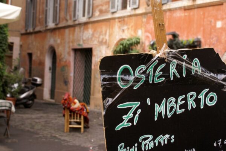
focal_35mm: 68
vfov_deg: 20.2
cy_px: 76
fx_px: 424
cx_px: 113
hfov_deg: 29.8
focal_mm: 45
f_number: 5.6
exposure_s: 1/80
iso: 200
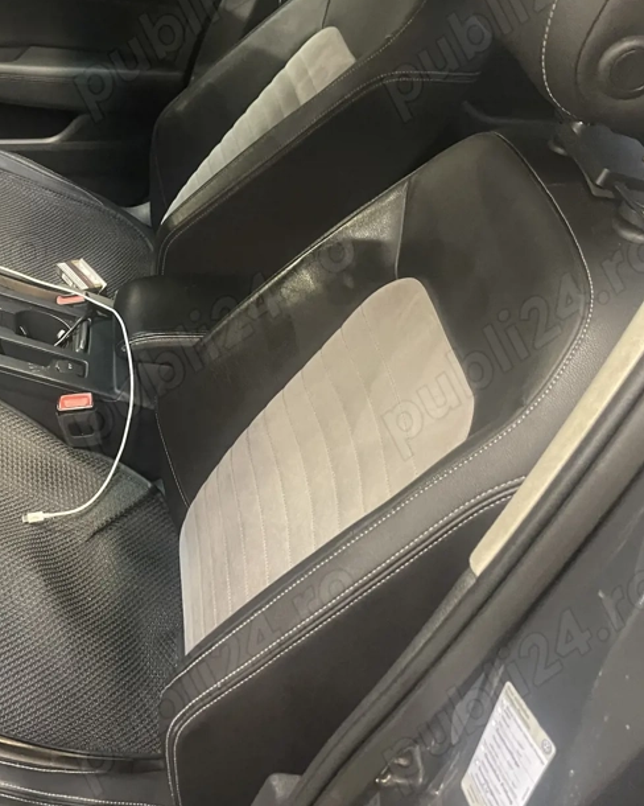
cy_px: 361
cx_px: 58
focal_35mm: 40
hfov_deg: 35.1
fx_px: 953
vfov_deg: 45.7
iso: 640
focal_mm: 5.1
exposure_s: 1/25
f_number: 1.6
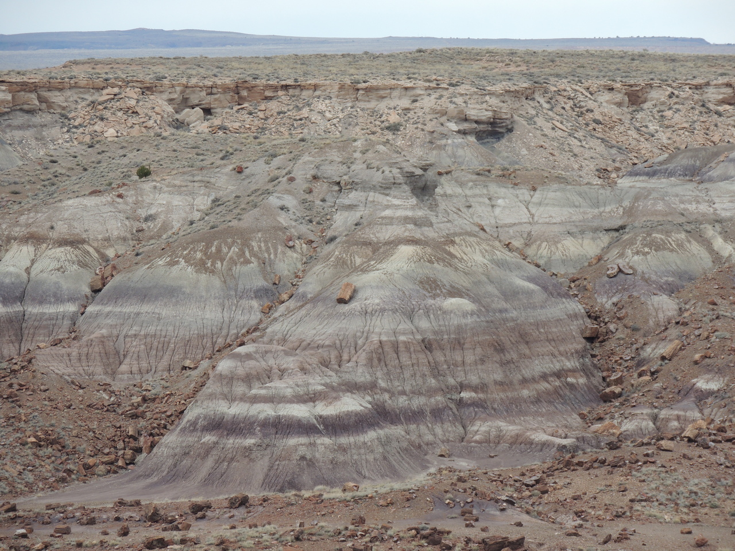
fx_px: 8493
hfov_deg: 5.0
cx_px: 368
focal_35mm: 400
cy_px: 276
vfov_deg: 3.7
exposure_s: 1/250
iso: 140
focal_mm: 71.3
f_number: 4.8
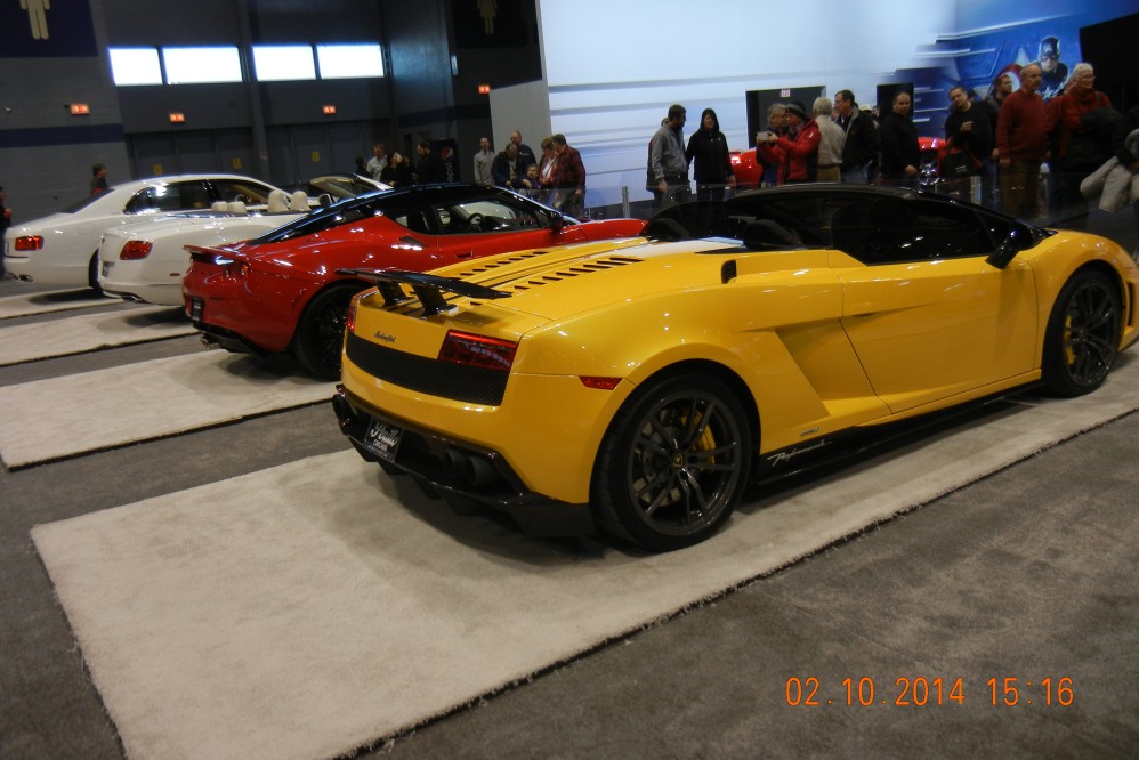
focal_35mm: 32
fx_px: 1013
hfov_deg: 58.7
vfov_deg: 41.1
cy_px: 345
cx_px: 560
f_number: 3.5
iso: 160
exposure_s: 1/59
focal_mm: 5.4
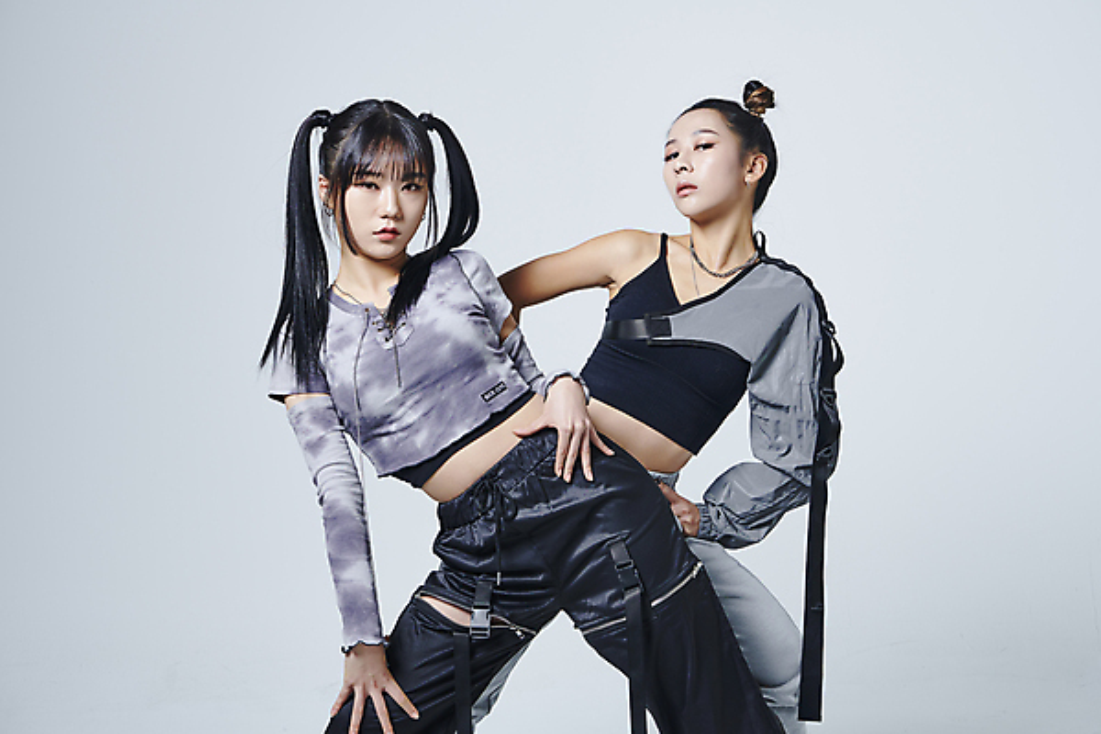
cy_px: 367
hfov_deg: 28.8
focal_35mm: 70
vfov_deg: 19.5
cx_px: 550
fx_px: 2141
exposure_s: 1/125
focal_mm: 70
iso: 100
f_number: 13
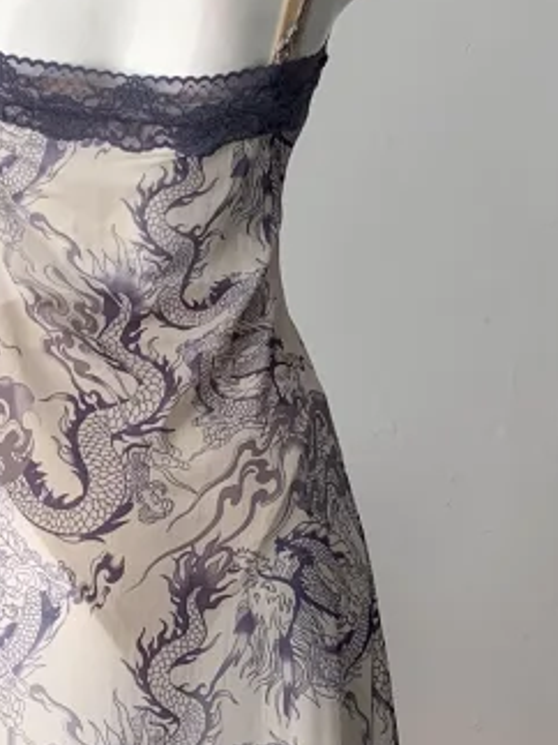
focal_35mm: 116
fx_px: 2495
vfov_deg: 17.0
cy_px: 445
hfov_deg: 12.5
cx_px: -90
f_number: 1.8
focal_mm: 4.25
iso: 25
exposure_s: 1/279
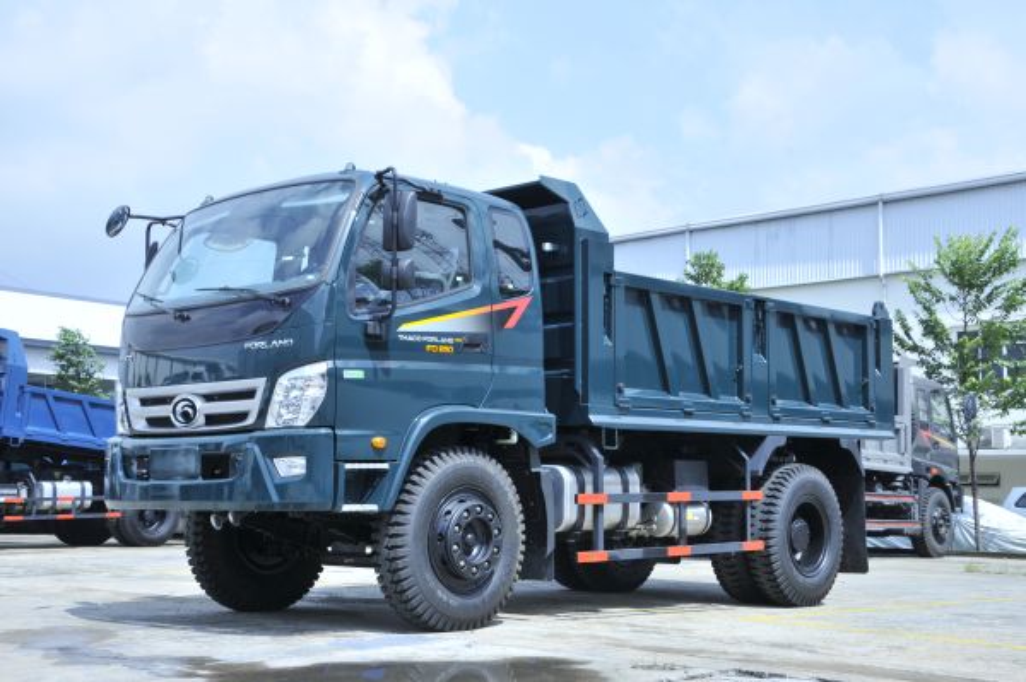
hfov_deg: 41.1
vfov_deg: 28.0
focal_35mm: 48
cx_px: 513
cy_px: 341
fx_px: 1367
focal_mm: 32
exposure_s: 1/250
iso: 250
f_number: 9
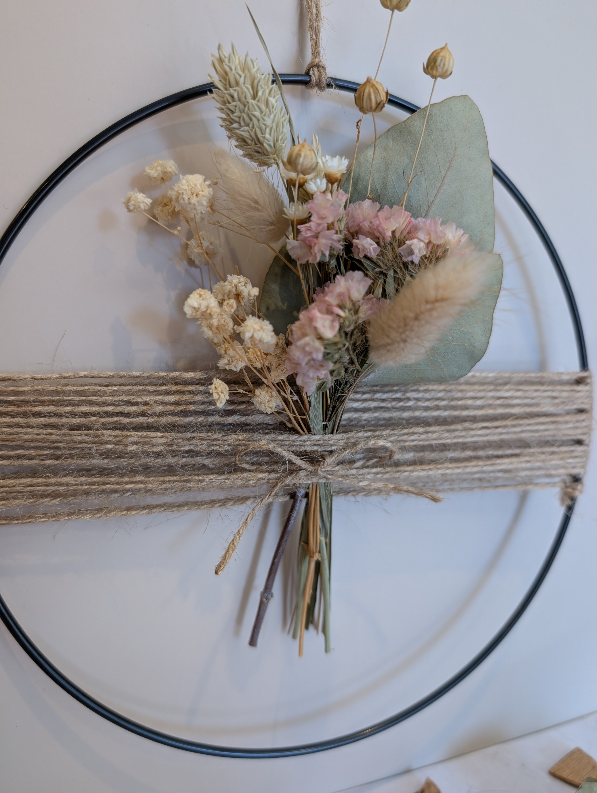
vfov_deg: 71.5
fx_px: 551
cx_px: 298
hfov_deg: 56.9
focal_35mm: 24
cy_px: 396
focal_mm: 6.9
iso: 80
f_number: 1.68
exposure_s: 1/70
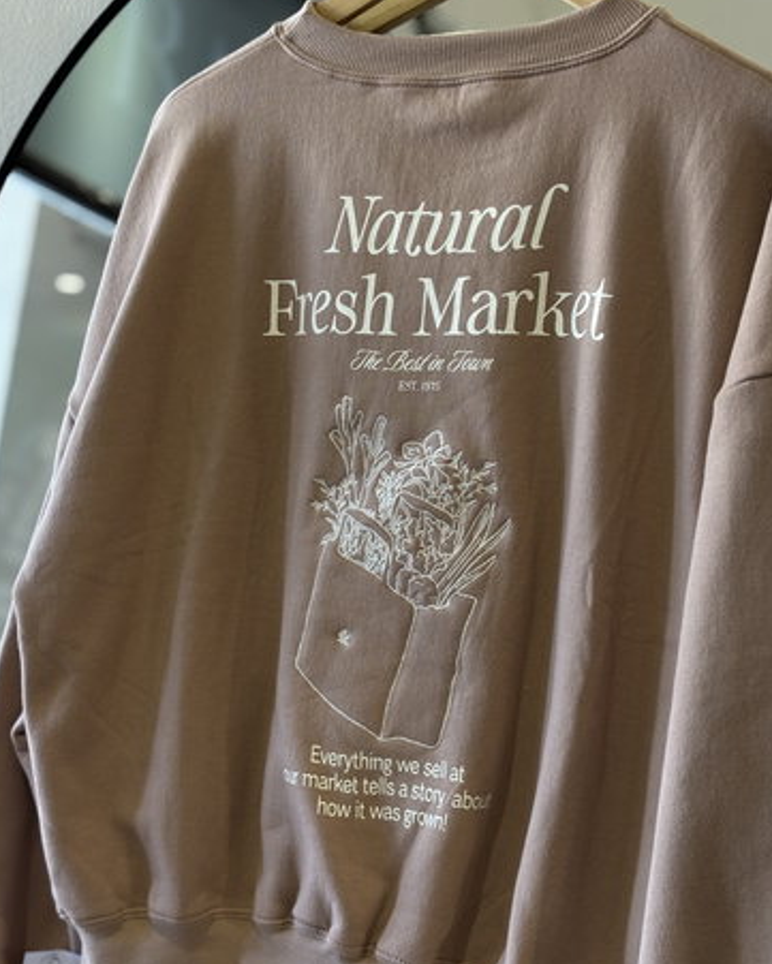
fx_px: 1713
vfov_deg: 31.4
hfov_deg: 25.4
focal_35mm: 60
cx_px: 349
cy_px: 418
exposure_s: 1/50
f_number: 1.6
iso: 50
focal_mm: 5.96
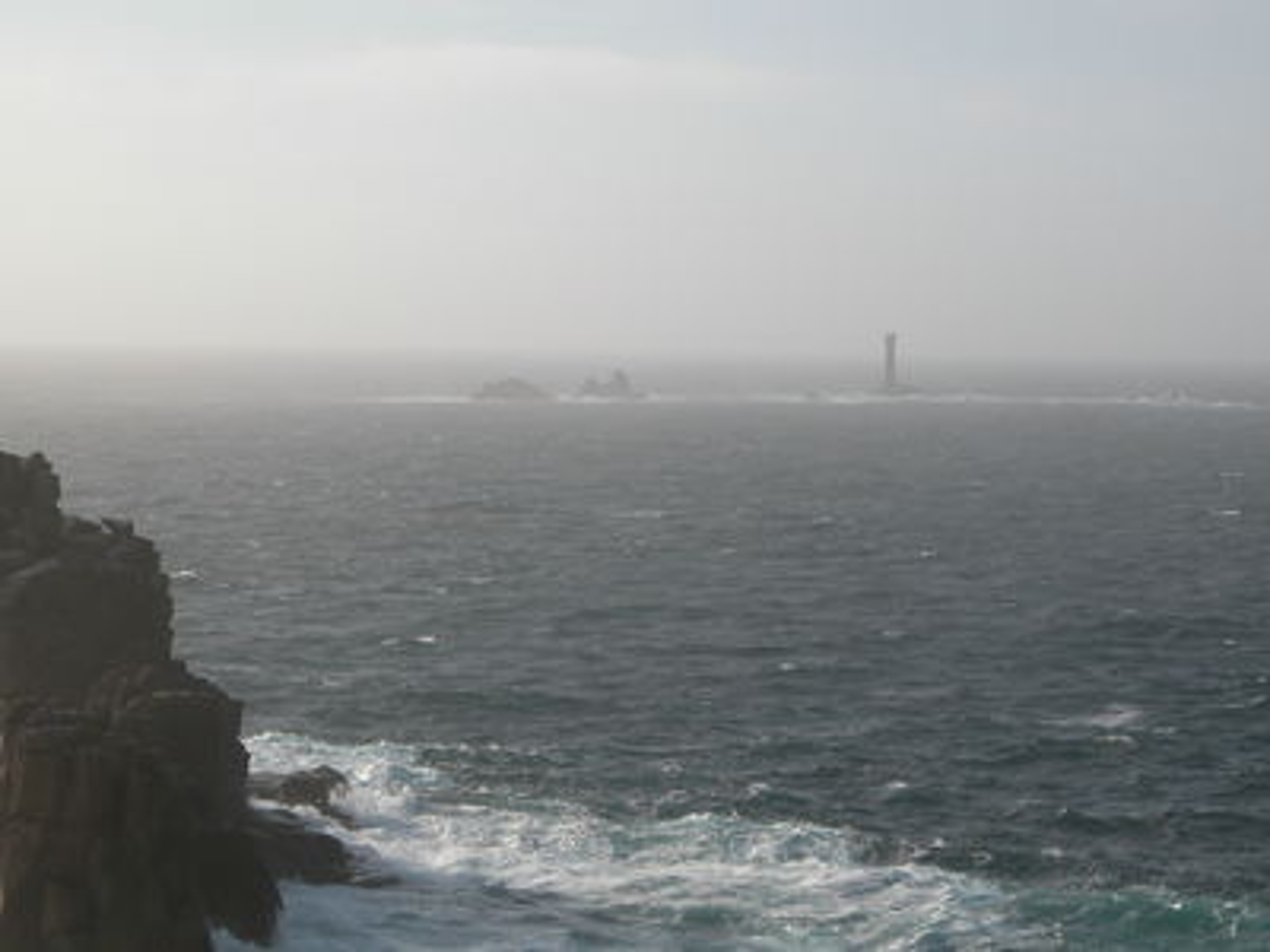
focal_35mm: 116
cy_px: 476
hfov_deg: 17.0
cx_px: 635
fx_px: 4256
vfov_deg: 12.8
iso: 100
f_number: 6.7
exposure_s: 1/534
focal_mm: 29.5
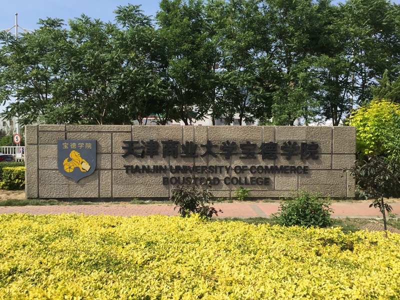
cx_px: 200
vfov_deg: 48.2
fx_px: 335
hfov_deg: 61.7
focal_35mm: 29
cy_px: 150
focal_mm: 4.15
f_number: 2.2
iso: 32
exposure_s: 1/1883
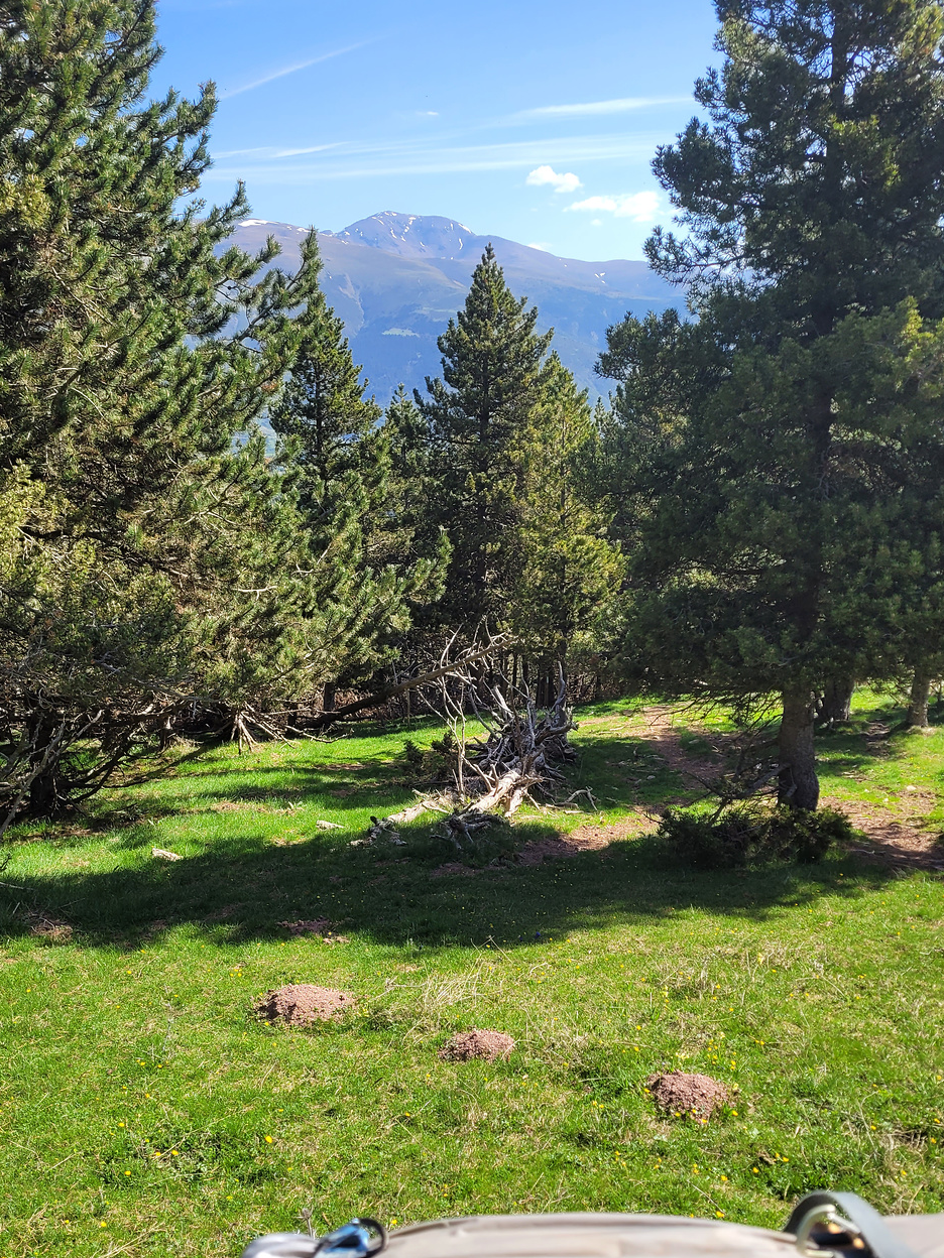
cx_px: 460
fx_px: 1091
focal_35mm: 30
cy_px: 720
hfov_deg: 46.8
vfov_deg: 59.7
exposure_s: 1/1212
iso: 40
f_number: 1.8
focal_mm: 5.4
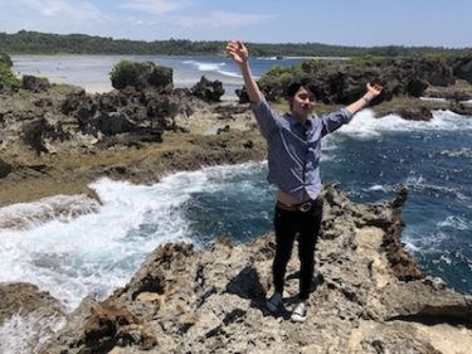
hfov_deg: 63.5
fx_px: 382
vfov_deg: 49.7
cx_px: 236
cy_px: 177
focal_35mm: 28
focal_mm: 4
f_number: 1.8
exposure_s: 1/2183
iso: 20
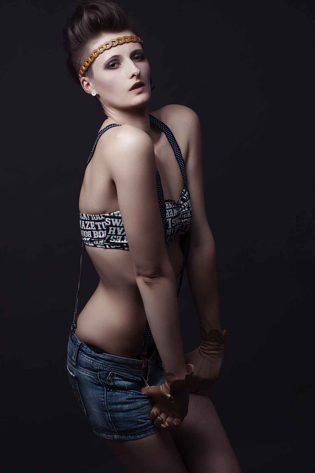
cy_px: 236
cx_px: 158
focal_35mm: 75
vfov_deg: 27.0
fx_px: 986
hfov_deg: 18.2
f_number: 13
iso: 200
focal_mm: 50
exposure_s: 1/500
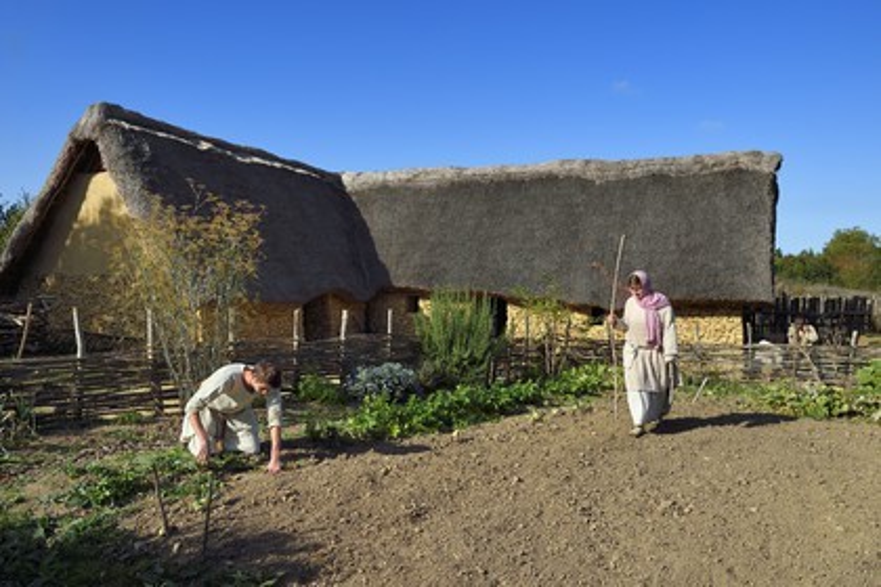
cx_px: 440
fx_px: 710
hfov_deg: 63.7
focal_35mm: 29
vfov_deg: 45.0
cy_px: 294
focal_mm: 29
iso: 200
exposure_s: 1/320
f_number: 11
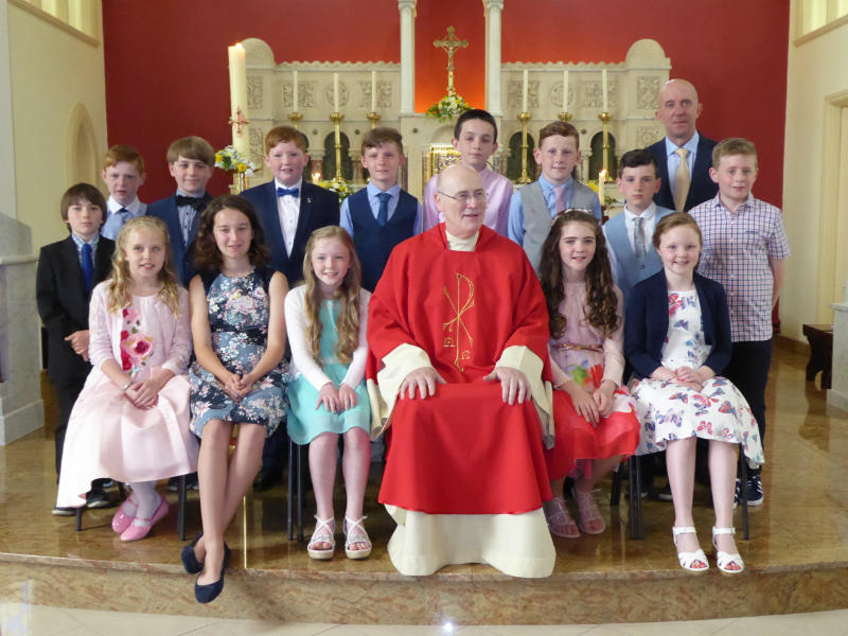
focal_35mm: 37
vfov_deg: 38.7
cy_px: 318
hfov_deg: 50.1
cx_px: 424
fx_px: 906
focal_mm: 6.7
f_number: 3.7
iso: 800
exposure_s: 1/60
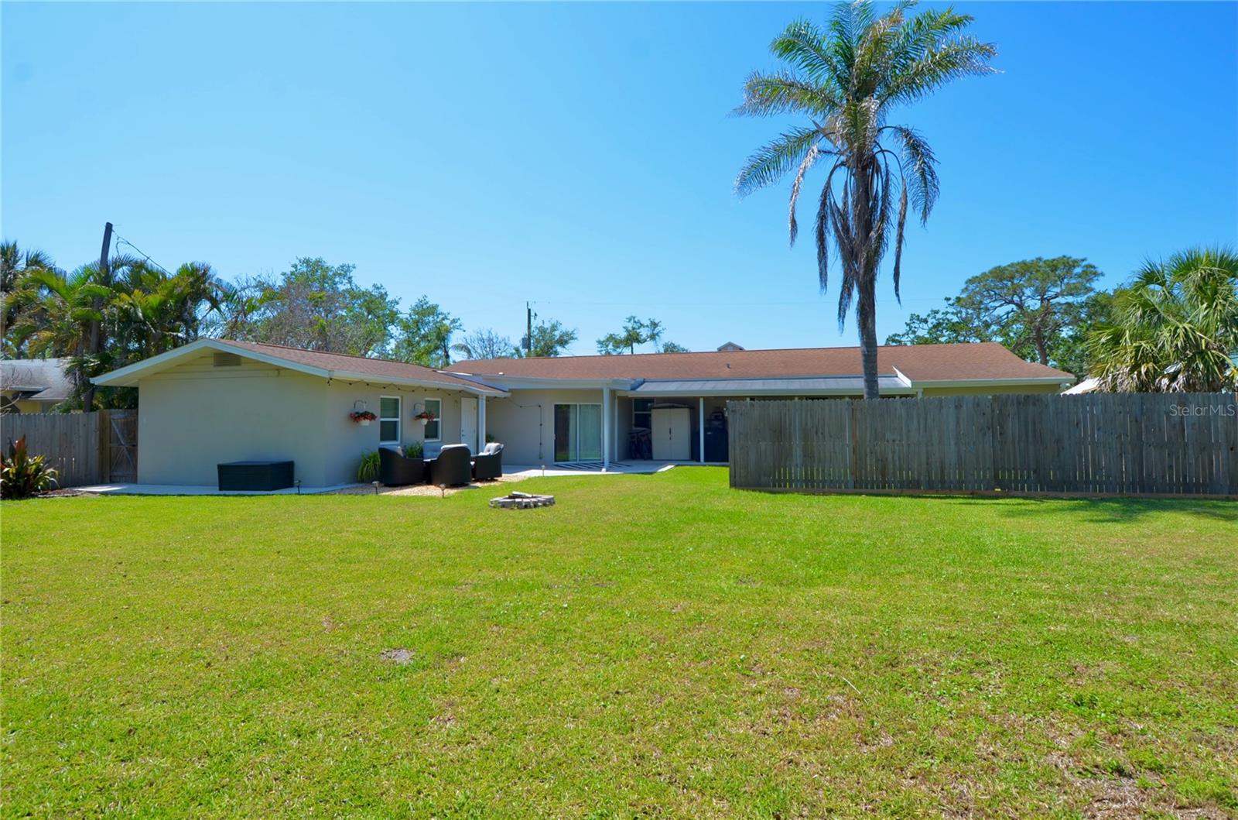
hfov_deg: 53.2
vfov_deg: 36.7
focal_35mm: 36
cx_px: 619
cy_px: 410
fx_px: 1235
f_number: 8
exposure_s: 1/250
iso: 100
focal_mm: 24
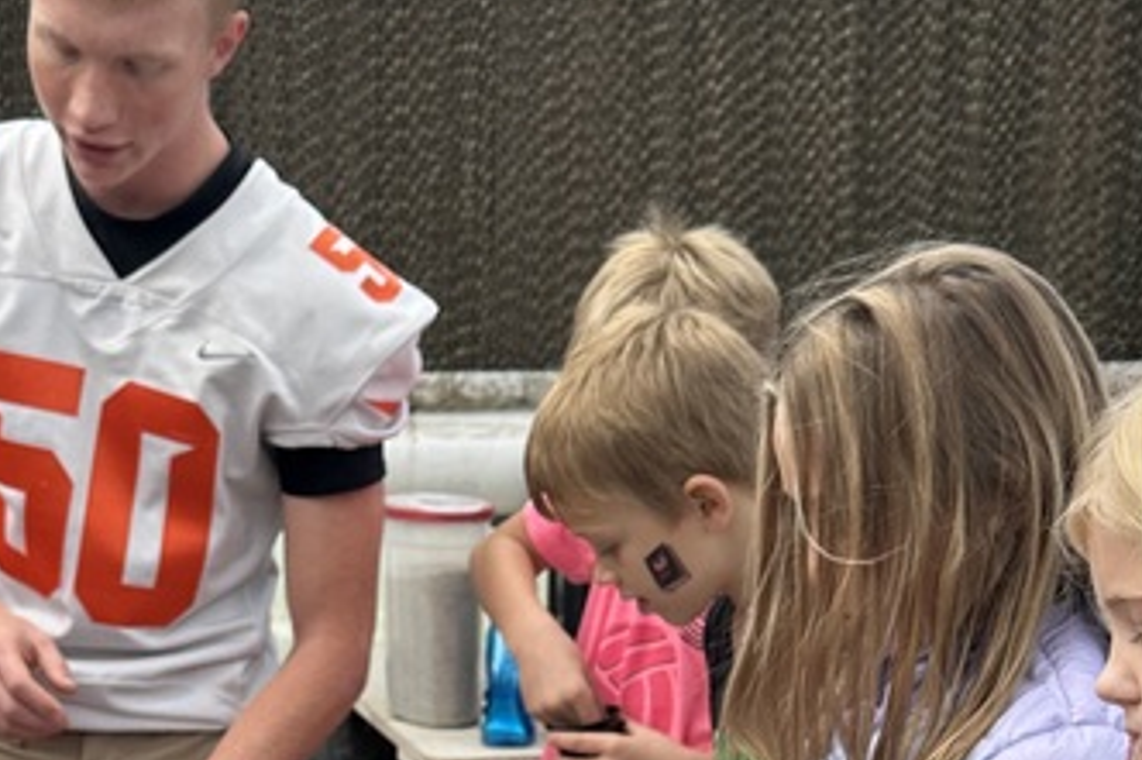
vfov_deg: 16.7
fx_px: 2441
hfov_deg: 26.1
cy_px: 1001
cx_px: 354
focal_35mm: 77
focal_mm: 6.86
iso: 80
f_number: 1.78
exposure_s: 1/404
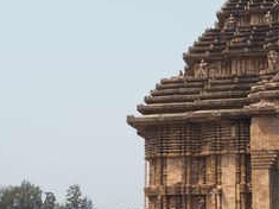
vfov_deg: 21.6
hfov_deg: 27.2
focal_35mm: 68
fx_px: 548
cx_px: 271
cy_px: 122
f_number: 8
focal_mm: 16
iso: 200
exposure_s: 1/320
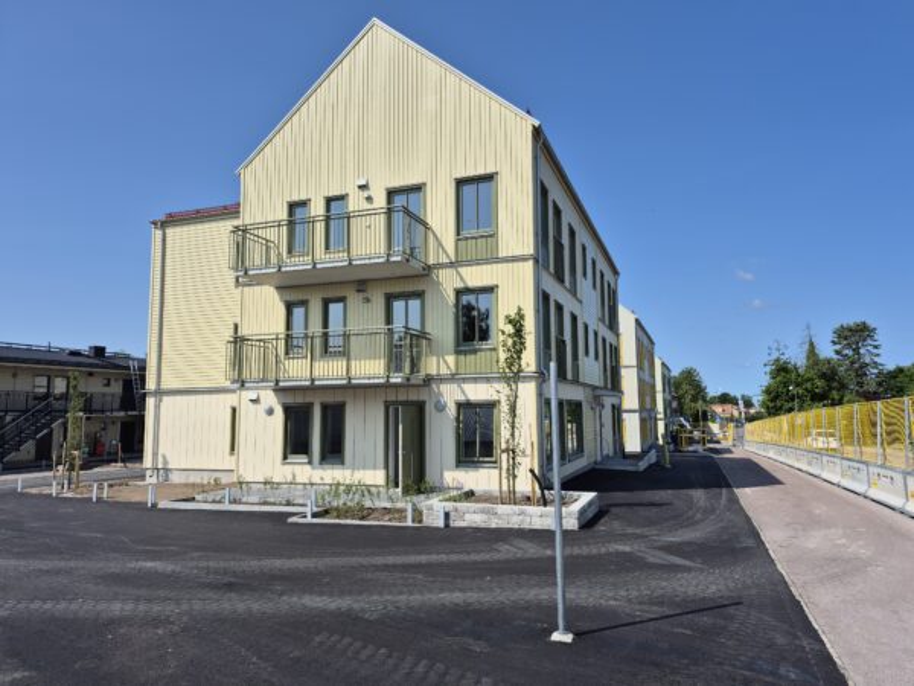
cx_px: 457
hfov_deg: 73.9
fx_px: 607
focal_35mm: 23
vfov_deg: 58.9
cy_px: 343
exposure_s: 1/2632
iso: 25
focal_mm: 5.4
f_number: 1.8
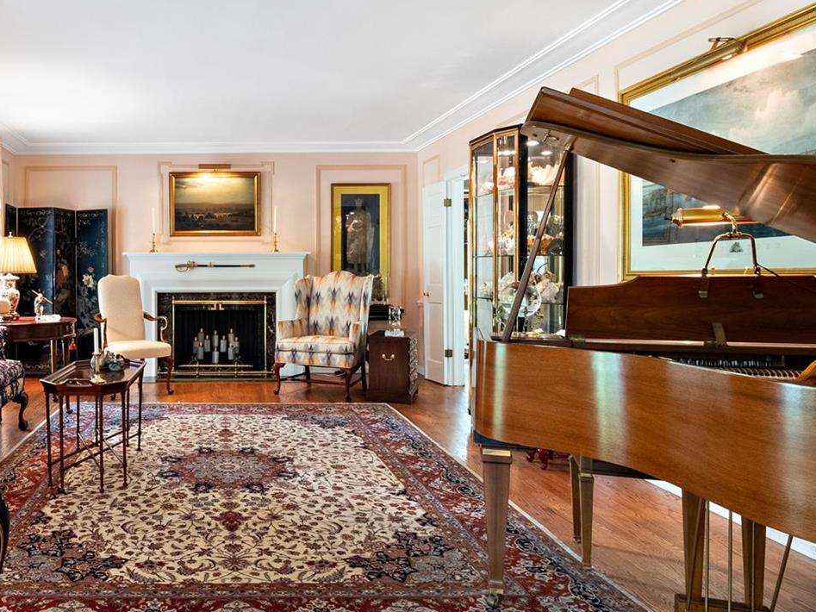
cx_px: 205
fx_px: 613
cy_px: 273
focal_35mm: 26
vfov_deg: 52.9
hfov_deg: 63.4
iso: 400
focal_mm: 8
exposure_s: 1
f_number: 8
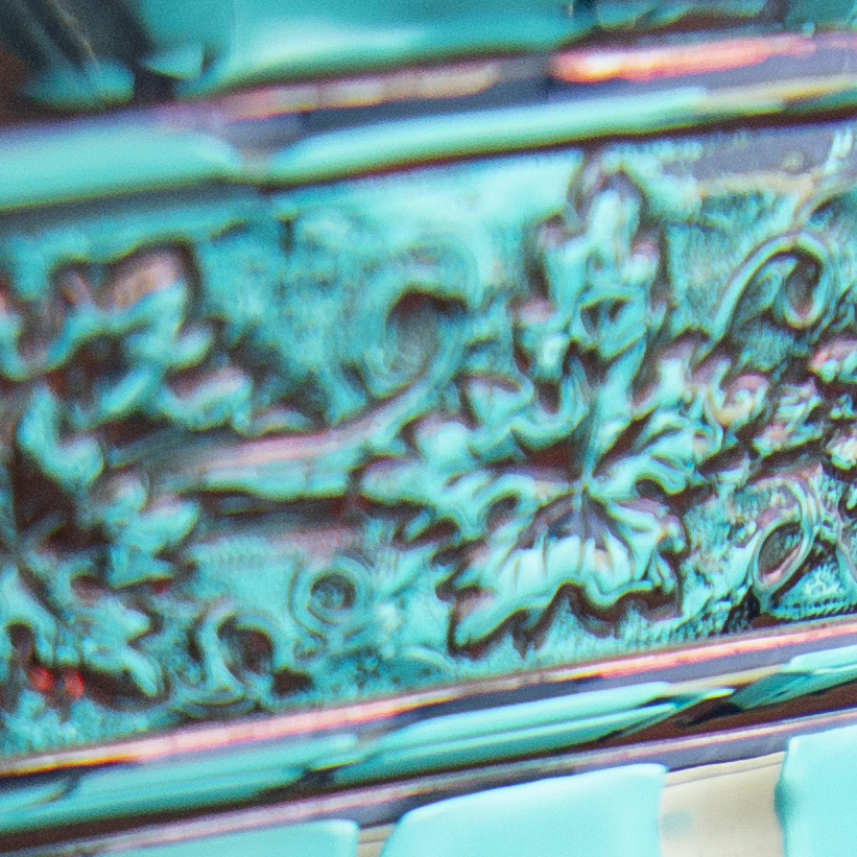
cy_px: 2028
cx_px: 528
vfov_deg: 8.7
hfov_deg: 9.6
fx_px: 5126
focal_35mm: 183
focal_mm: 24
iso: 400
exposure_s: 1/125
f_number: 2.8
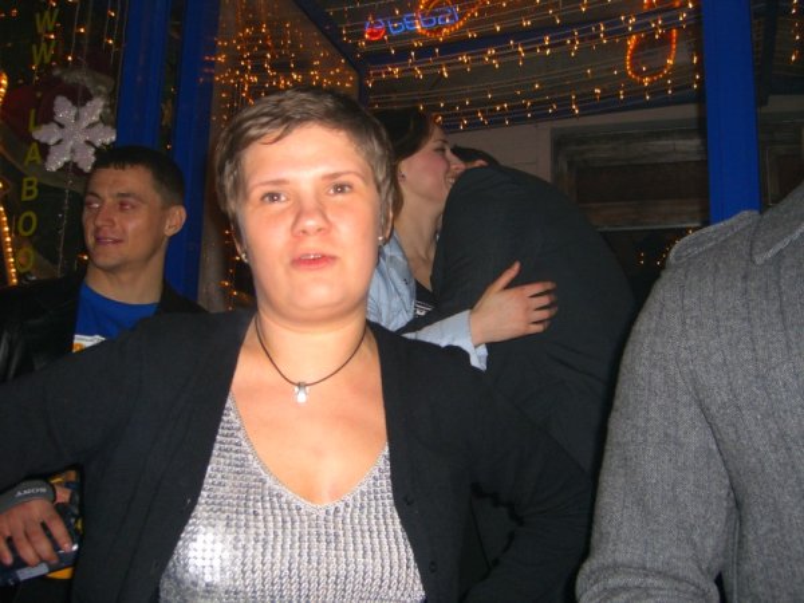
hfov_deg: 49.0
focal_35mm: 38
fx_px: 883
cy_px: 302
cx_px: 402
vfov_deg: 37.7
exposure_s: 1/60
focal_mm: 7.9
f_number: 2.8
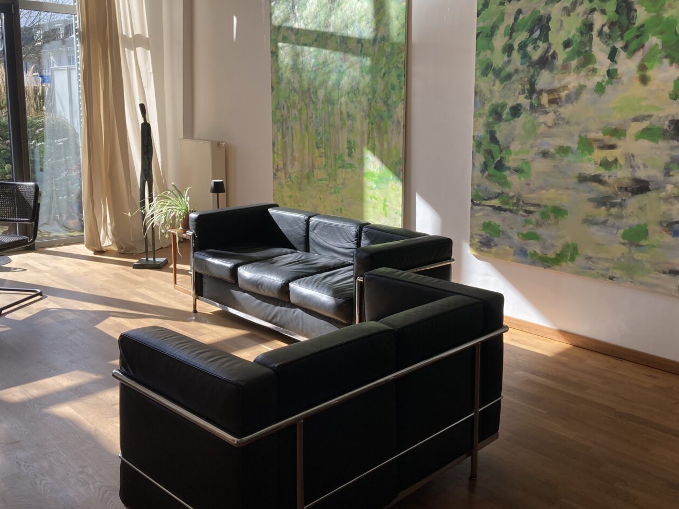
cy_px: 209
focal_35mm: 34
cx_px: 388
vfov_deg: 41.6
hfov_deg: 53.8
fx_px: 667
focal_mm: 3.99
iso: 20
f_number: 1.8
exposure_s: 1/393
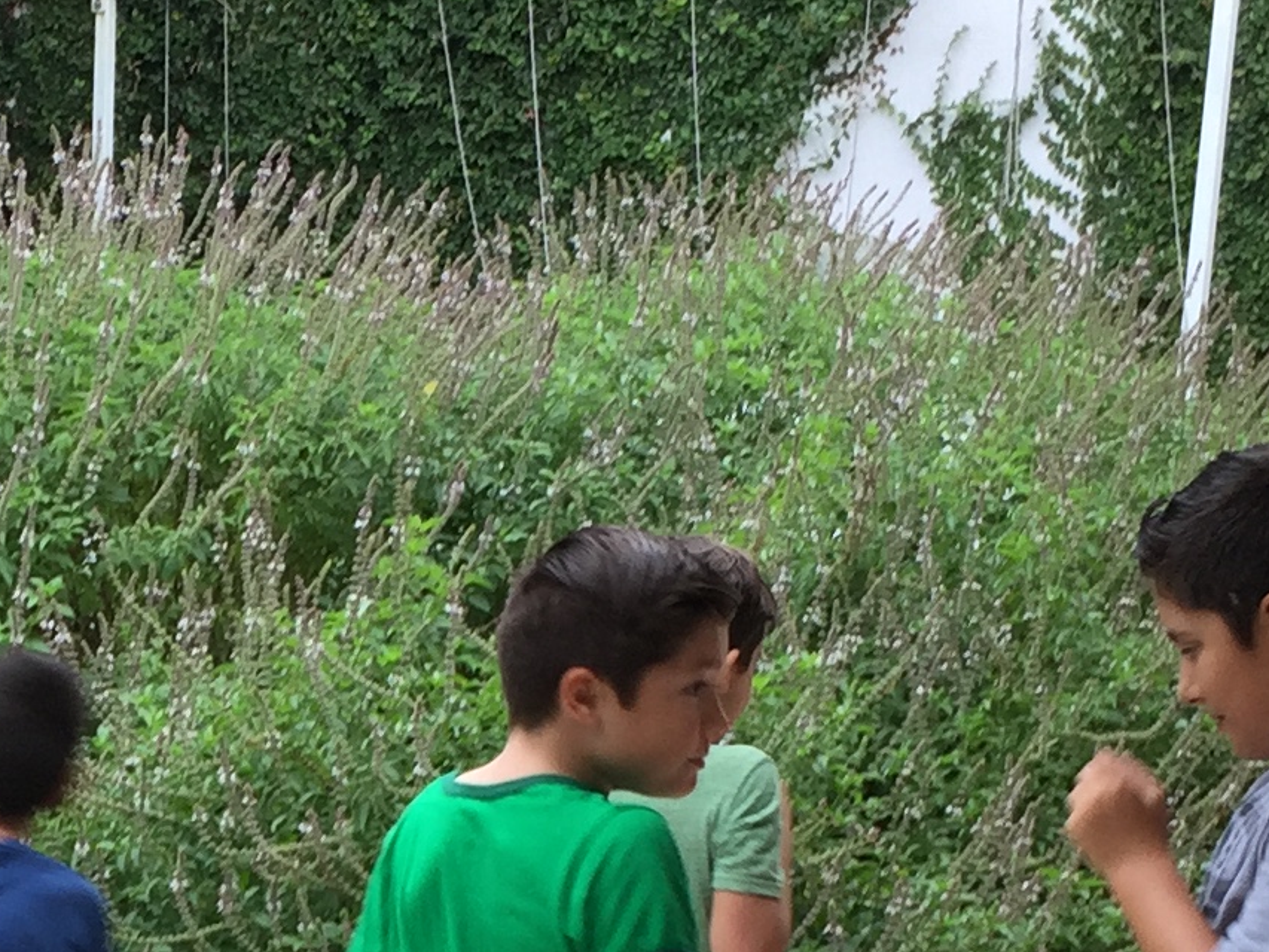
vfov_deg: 13.2
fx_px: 4070
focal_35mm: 111
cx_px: 1
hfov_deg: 17.3
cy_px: 952
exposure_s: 1/60
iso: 32
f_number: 2.2
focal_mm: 4.15
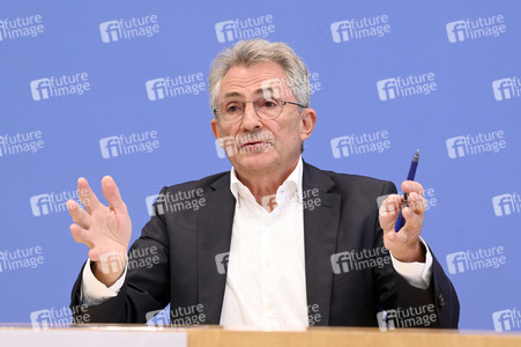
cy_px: 174
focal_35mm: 90
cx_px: 260
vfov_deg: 15.2
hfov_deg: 22.6
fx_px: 1302
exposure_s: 1/640
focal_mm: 90
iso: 6400
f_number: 6.3
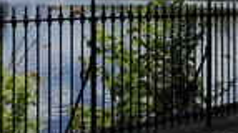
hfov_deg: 24.1
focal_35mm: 74
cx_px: -92
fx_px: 466
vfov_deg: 15.7
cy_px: -23
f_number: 9
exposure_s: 1/500
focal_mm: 24
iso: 200
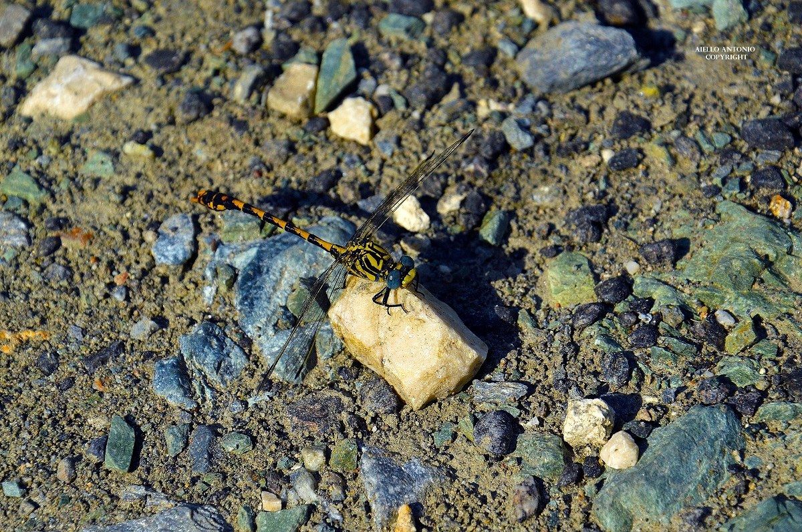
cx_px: 401
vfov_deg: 8.7
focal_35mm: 158
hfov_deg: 13.1
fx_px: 3504
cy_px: 266
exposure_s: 1/320
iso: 100
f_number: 8
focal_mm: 105
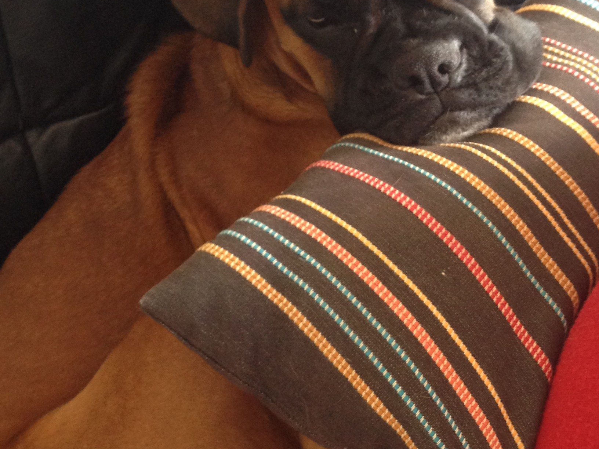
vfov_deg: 22.2
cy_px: 244
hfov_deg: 29.4
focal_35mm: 66
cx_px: 332
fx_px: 1142
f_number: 2.4
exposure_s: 1/20
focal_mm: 4.12
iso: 125
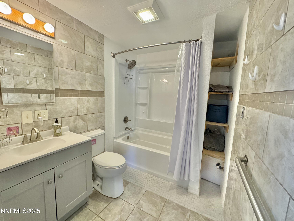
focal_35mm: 14
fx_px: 119
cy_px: 110
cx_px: 147
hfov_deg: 102.1
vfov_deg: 85.7
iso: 320
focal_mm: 2.22
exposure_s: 1/60
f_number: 2.2
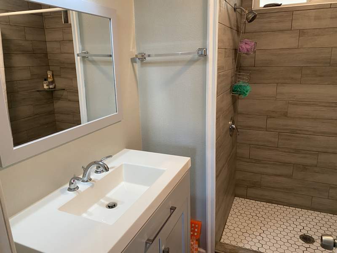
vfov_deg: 53.1
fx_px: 253
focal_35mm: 26
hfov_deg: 67.3
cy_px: 126
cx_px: 168
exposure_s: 1/60
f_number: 1.8
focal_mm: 4.25
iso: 160
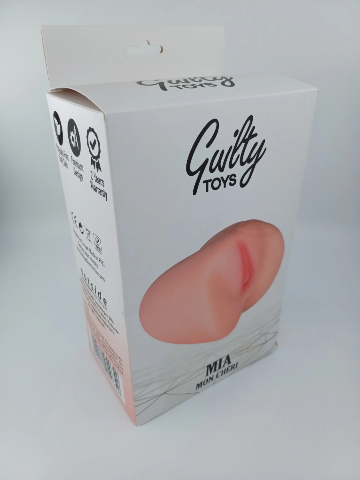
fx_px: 347
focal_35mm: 25
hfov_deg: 54.9
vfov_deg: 69.4
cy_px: 240
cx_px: 180
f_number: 1.8
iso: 50
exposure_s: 1/551
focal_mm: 4.65
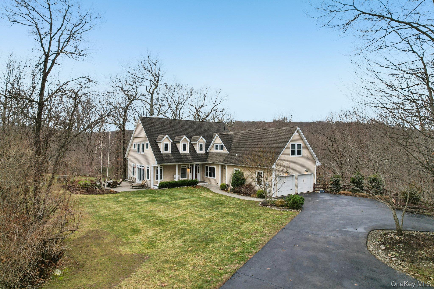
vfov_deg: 57.2
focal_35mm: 22
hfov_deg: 78.6
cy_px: 144
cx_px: 217
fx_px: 265
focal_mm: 8.4
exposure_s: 1/400
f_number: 2.8
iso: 100
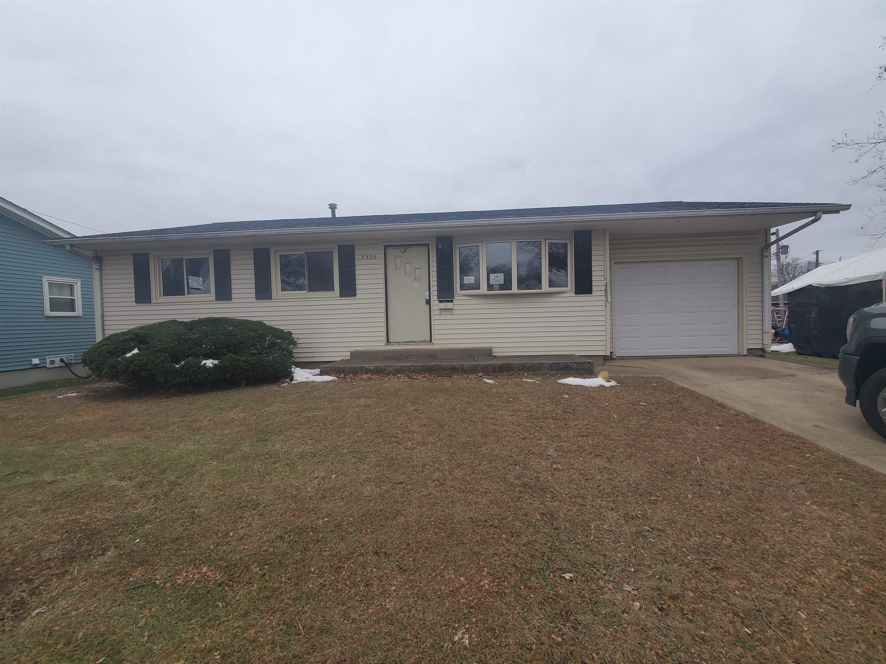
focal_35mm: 13
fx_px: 333
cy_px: 332
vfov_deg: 89.9
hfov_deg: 106.2
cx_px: 443
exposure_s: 1/265
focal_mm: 1.8
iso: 50
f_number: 2.2
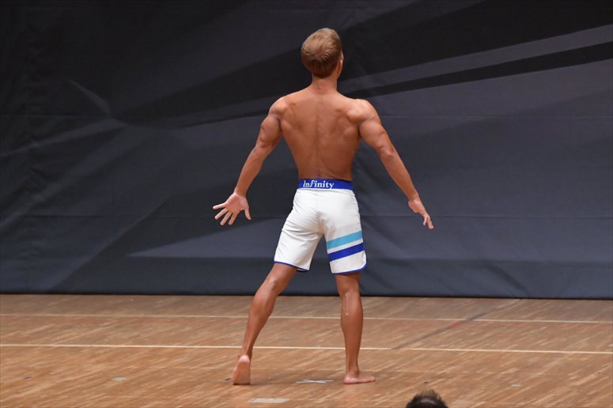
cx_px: 306
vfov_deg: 4.8
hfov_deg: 7.2
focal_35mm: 285
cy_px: 204
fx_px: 4851
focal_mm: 190
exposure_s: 1/400
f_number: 5.6
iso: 6400
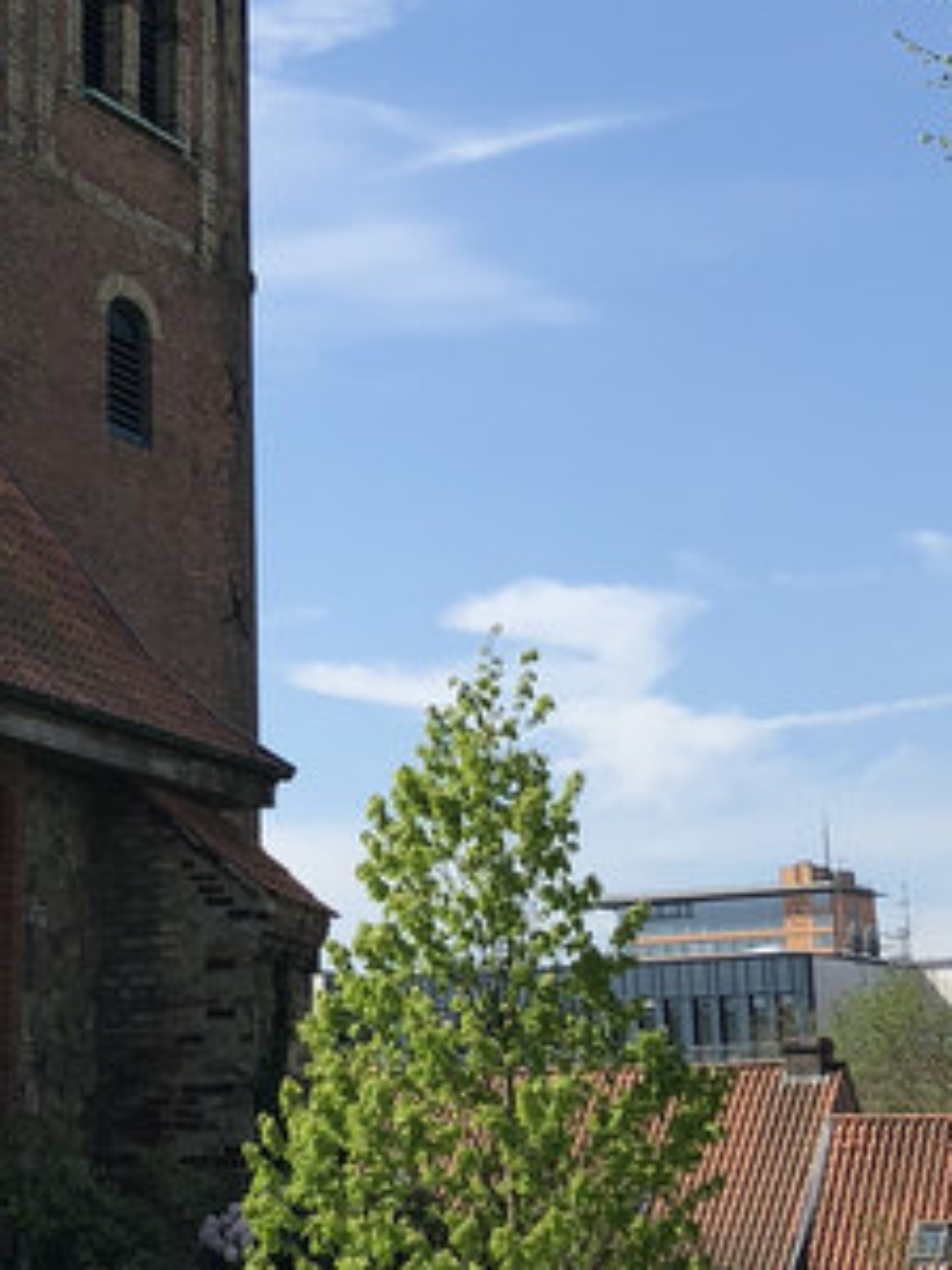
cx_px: -63
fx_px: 3190
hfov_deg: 16.5
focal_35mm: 87
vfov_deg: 22.3
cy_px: 360
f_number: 1.8
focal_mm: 3.99
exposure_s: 1/2000
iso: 20
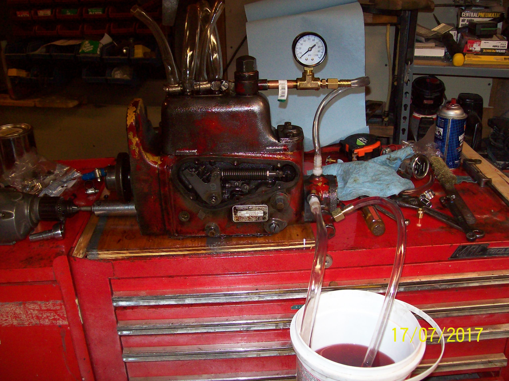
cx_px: 254
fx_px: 529
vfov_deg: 39.7
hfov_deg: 51.4
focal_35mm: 36
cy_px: 190
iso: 200
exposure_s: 1/64
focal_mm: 6
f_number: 2.7
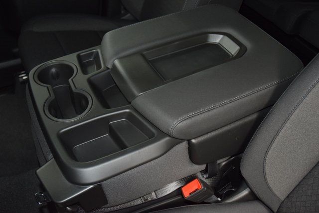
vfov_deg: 35.5
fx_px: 332
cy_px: 106
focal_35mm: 38
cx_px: 160
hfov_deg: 51.3
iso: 2000
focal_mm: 25
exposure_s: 1/50
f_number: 3.8
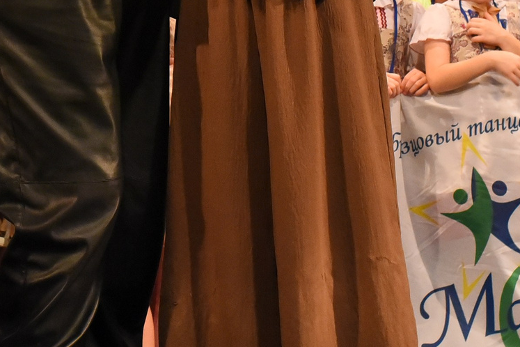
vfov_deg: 11.3
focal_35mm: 120
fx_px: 1733
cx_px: 153
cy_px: -4
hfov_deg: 17.0
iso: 5000
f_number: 6.3
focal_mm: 35
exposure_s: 1/320
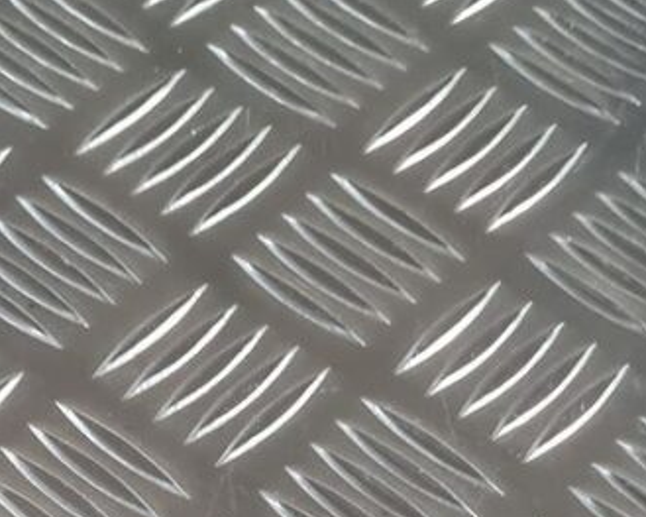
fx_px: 2064
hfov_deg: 17.1
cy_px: 944
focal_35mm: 108
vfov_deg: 12.9
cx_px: -104
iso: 500
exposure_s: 1/50
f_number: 1.8
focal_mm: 5.4
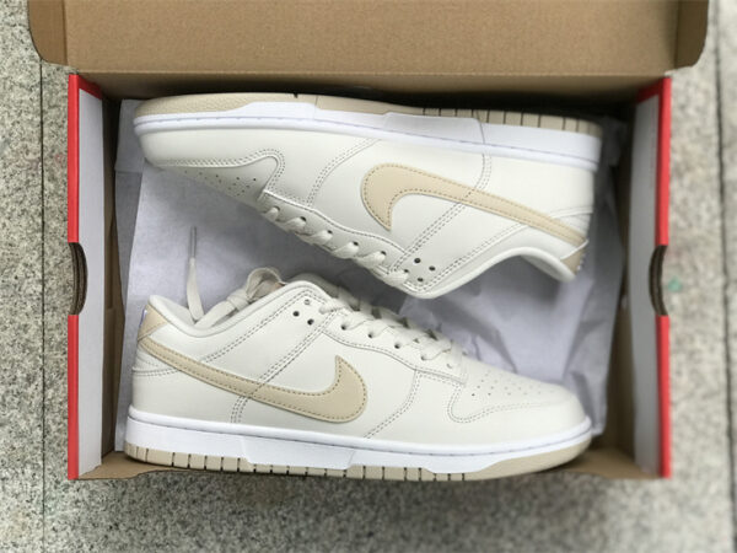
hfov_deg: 33.8
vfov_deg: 25.7
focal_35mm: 57
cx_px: 368
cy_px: 276
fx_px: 1214
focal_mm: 6.6
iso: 64
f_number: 2.8
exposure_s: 1/50
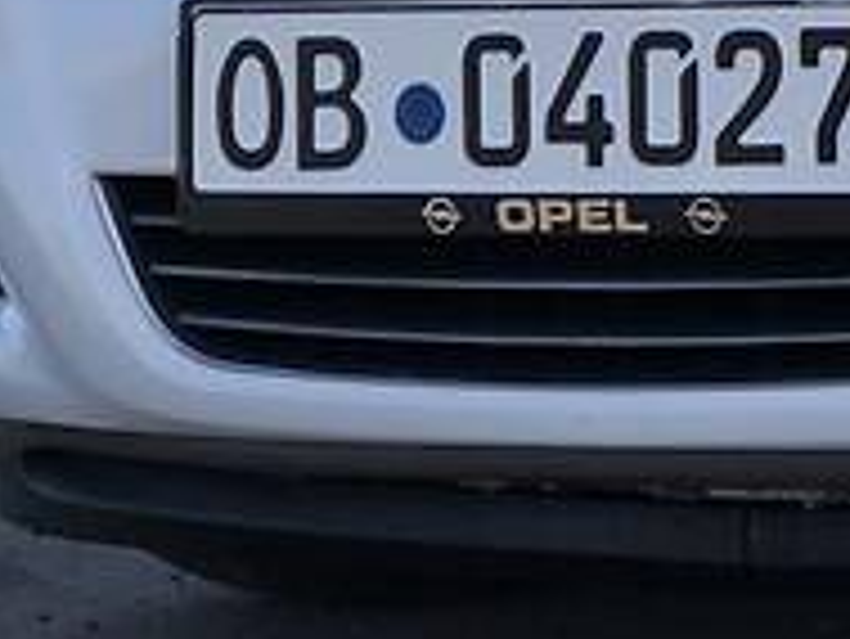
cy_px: -374
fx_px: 5922
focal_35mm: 241
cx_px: 1430
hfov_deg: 8.0
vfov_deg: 6.1
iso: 20
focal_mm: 6.6
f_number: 2.8
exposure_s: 1/213
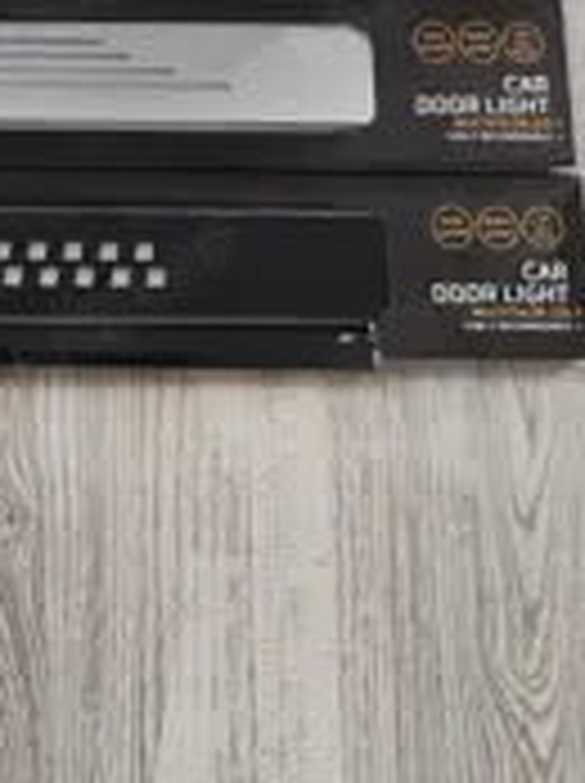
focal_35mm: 53
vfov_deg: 34.0
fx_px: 1197
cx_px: -72
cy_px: 63
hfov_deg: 25.3
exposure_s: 1/100
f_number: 1.65
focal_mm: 6.19
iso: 250
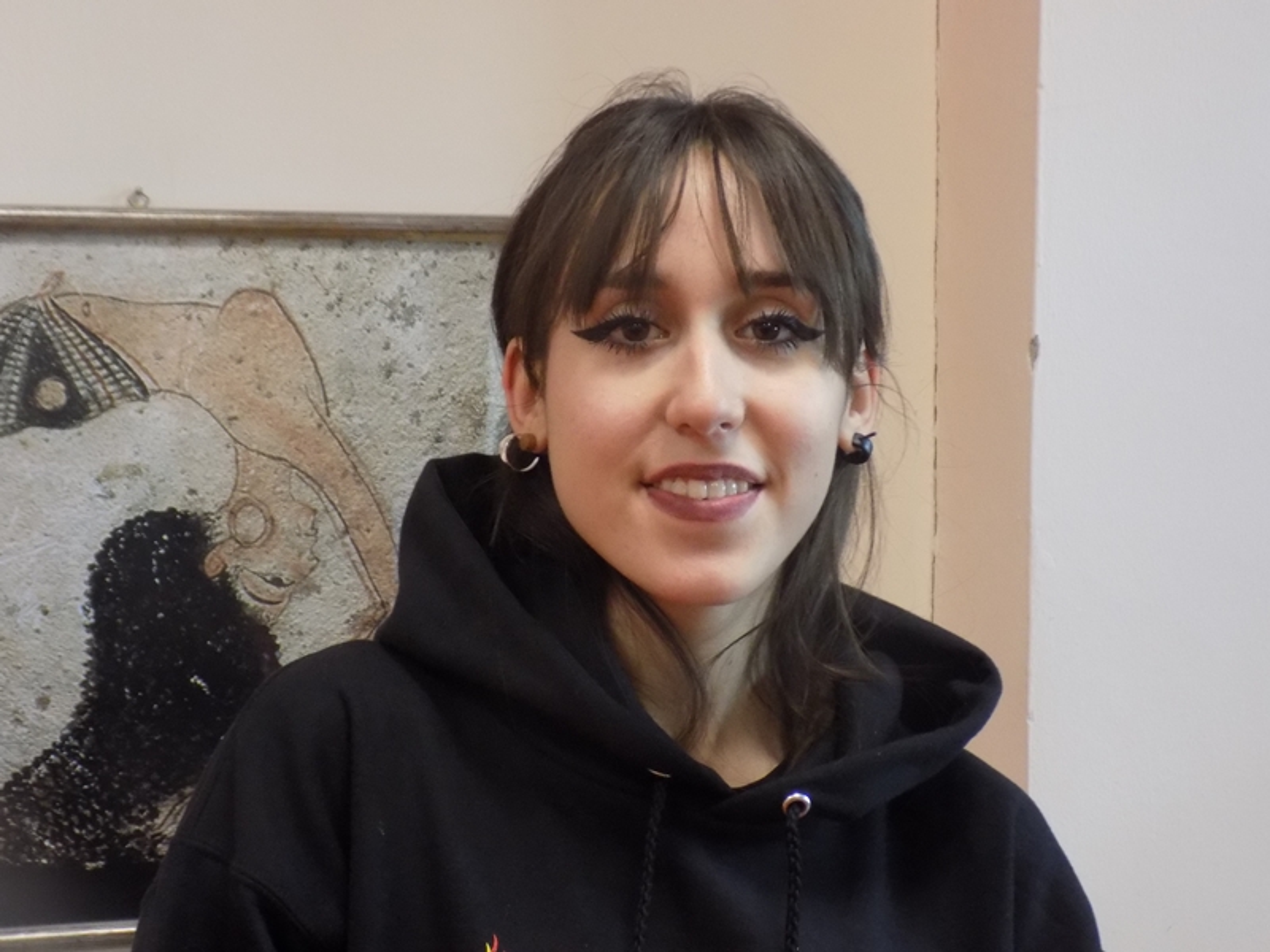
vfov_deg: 17.2
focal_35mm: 86
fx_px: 3155
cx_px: 635
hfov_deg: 22.8
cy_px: 476
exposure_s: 1/20
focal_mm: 15.3
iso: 400
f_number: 4.4
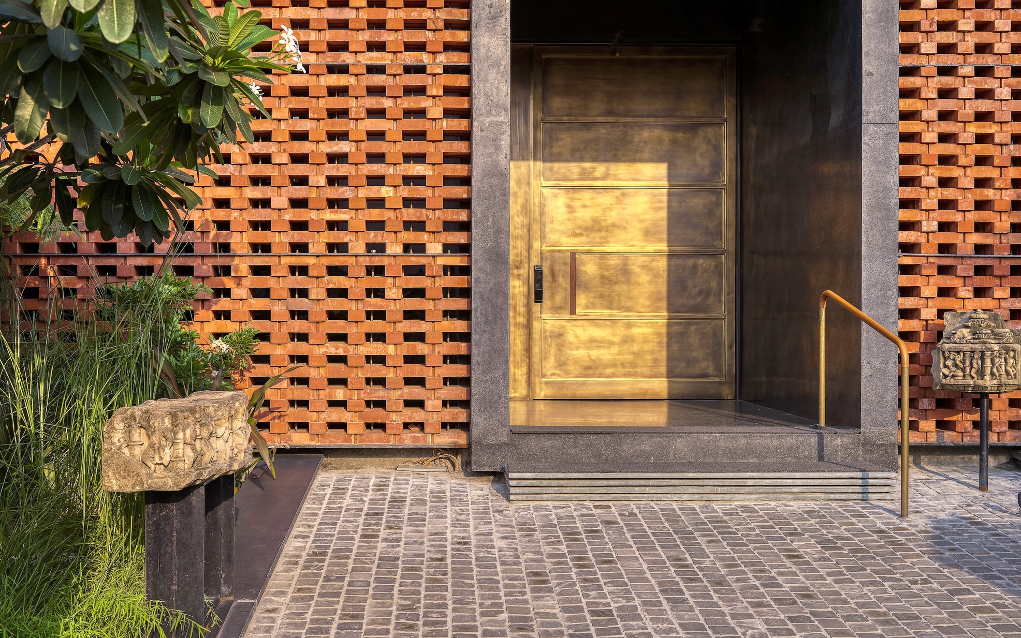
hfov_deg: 46.2
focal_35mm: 43
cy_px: 269
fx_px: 1197
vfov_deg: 29.8
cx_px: 510
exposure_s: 1/200
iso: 200
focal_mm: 50
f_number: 8
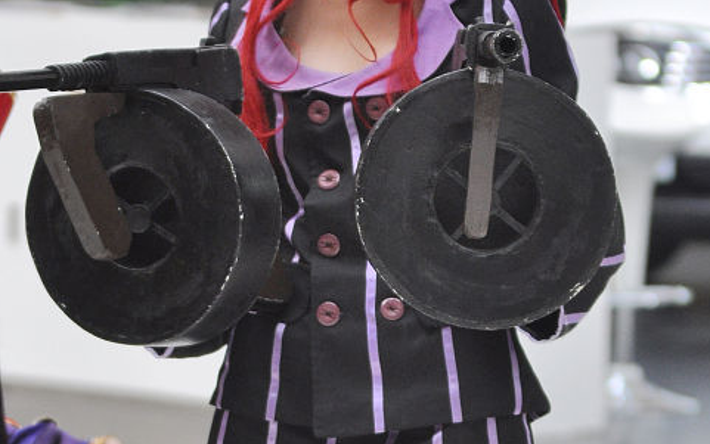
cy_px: 459
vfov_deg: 4.4
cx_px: 340
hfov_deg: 7.1
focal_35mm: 297
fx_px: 5749
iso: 500
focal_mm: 78
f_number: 2.8
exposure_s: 1/100
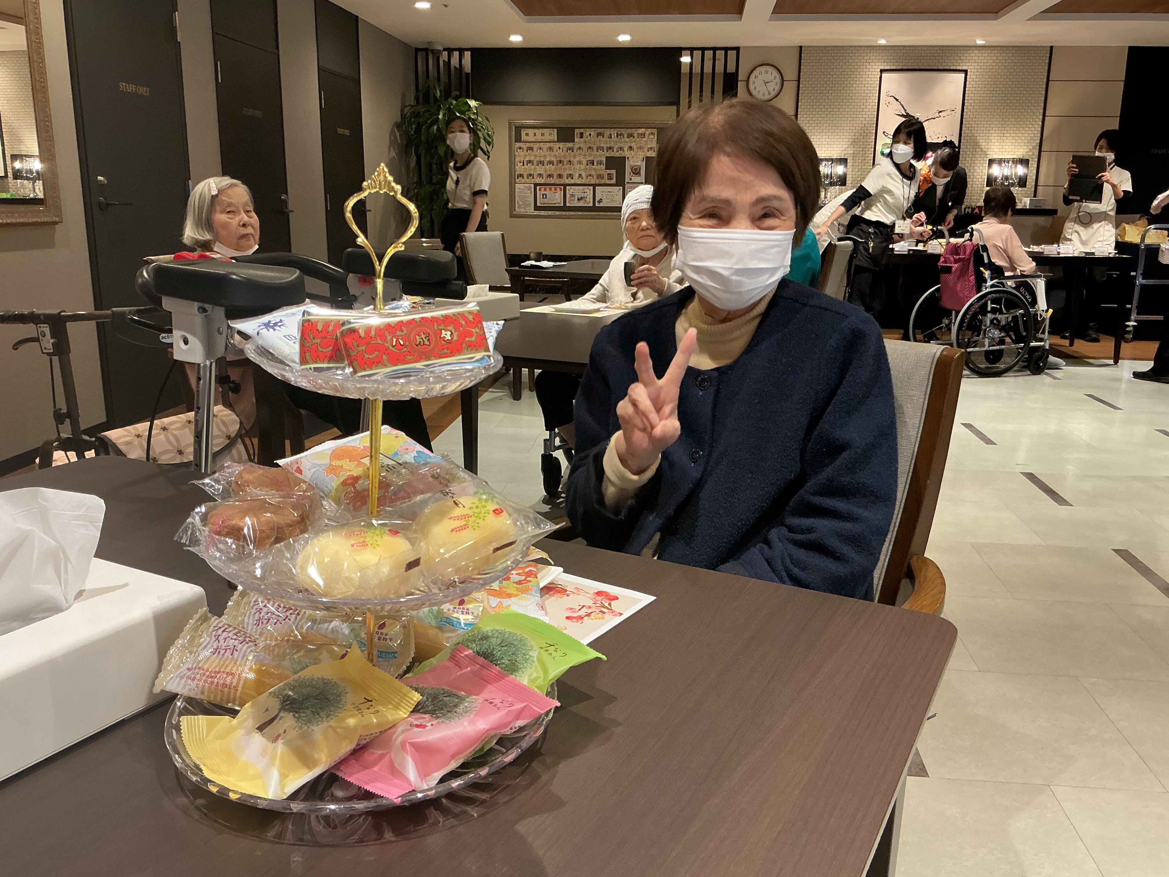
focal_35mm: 29
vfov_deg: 48.2
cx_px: 584
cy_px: 438
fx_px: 979
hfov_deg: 61.7
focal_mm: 3
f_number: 1.8
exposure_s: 1/60
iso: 100
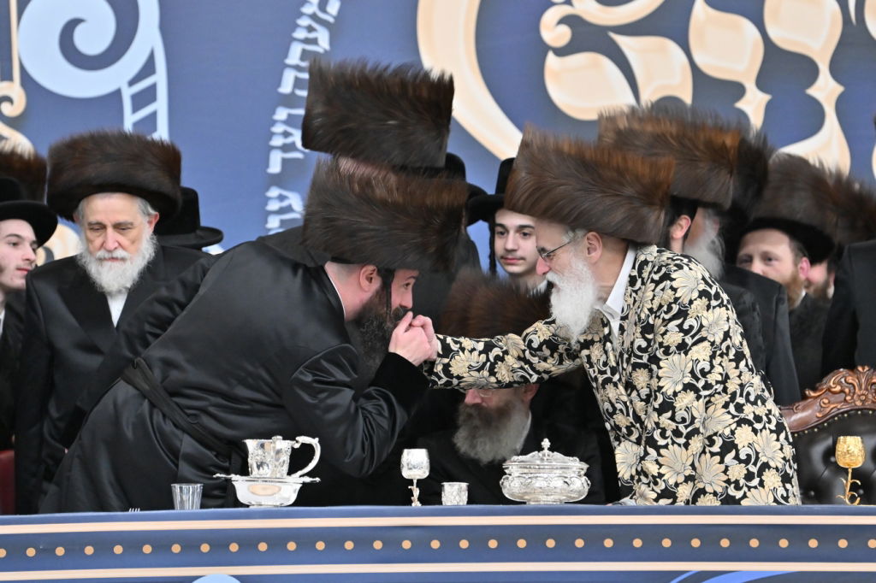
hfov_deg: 8.1
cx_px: 438
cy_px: 292
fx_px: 6203
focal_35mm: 255
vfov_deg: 5.4
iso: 1600
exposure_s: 1/400
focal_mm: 170
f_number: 2.8
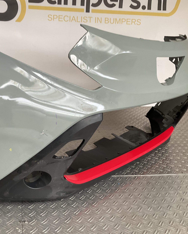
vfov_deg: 47.9
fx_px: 264
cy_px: 118
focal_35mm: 38
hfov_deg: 38.5
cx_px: 56
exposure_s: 1/50
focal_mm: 3
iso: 50
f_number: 1.8
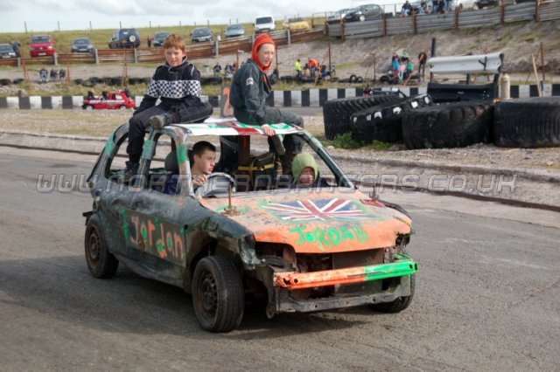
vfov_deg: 19.7
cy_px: 186
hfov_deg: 29.3
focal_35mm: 69
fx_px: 1073
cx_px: 280
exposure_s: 1/500
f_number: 5
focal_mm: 46
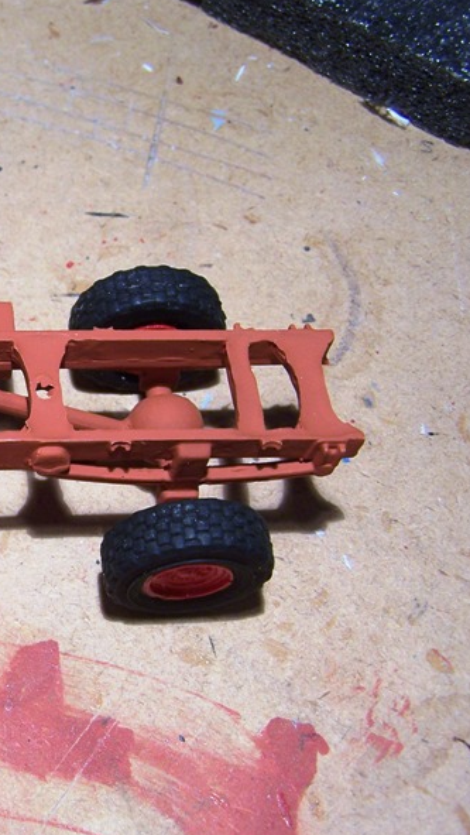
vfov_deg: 37.2
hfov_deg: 20.2
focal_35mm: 56
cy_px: 418
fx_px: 1239
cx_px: -88
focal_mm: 6.3
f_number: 2.8
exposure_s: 1/30
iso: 80
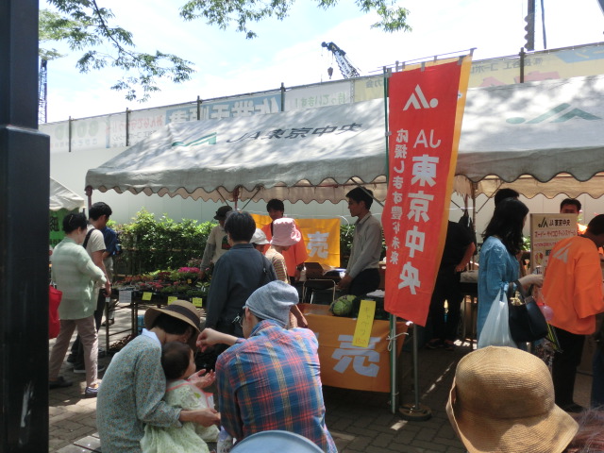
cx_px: 302
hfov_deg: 63.4
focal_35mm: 28
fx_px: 489
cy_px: 226
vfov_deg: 49.7
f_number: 3
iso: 100
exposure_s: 1/640
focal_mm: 5
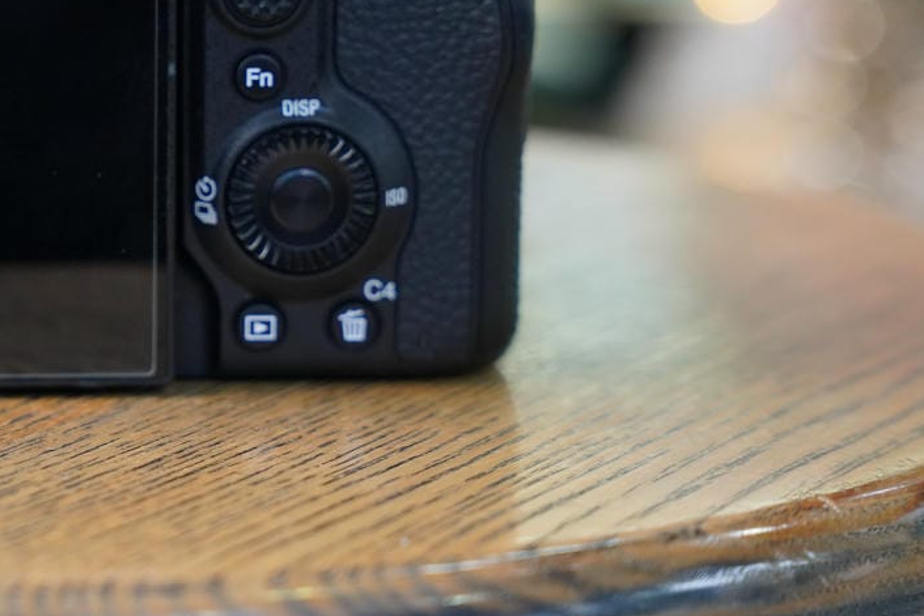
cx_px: -7
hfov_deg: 16.6
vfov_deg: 11.3
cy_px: 76
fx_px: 3093
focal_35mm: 120
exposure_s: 1/200
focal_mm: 56.7
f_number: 4.5
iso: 2500
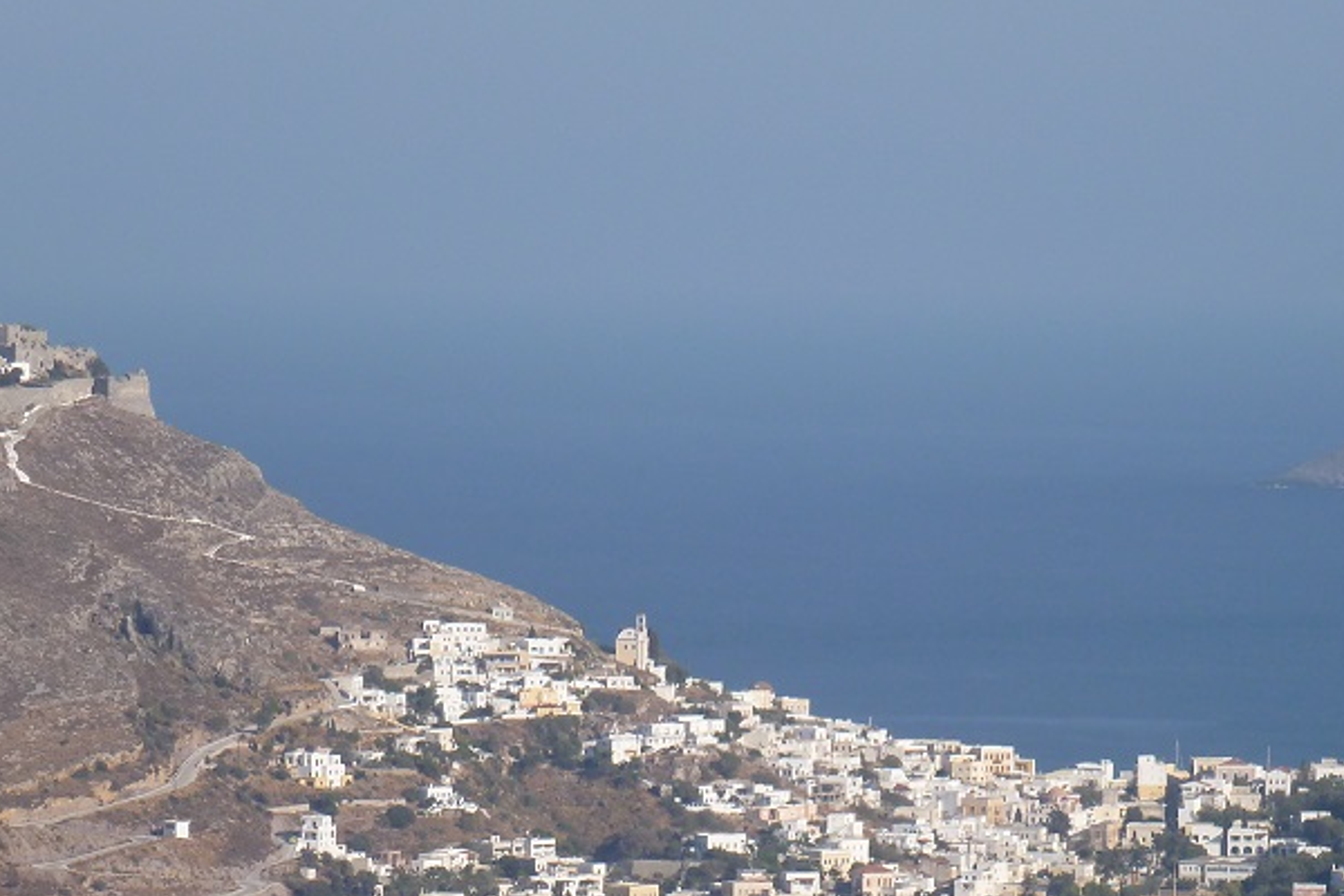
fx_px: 11124
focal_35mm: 298
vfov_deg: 4.6
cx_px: 822
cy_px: 712
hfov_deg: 6.9
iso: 100
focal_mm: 30.1
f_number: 5.4
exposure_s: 1/500
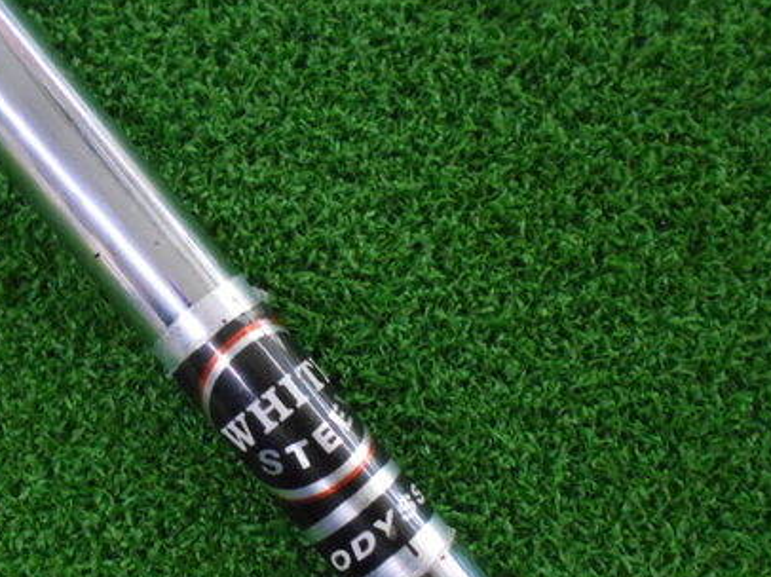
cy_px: 357
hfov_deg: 45.0
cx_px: 247
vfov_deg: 34.9
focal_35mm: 41
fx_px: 913
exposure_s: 1/160
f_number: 3.2
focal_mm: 4.6
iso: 800
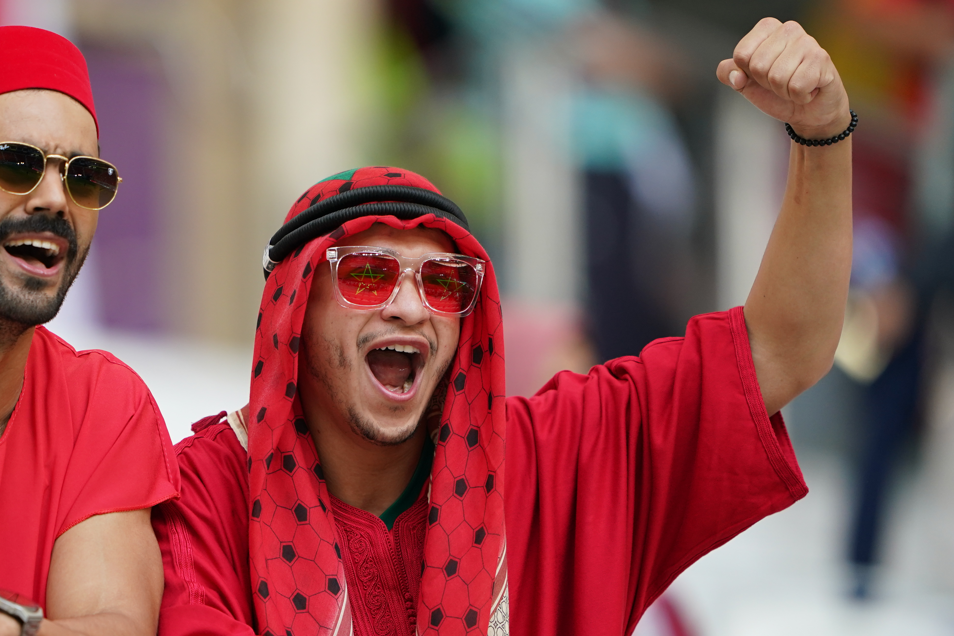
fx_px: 16270
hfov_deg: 3.4
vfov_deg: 2.2
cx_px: 223
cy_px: 460
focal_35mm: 614
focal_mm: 400
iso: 1000
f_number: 2.8
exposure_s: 1/1250
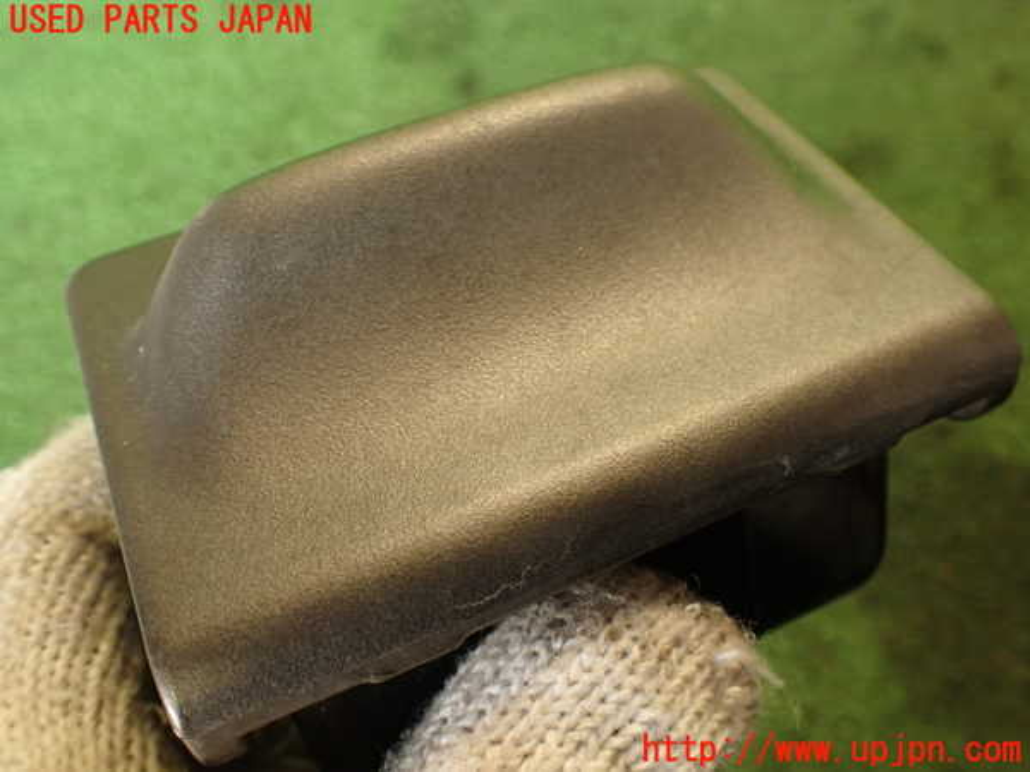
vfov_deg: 44.2
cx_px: 515
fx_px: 952
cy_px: 386
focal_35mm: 32
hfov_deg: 56.8
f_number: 2.4
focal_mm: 5.79
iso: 250
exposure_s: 1/30
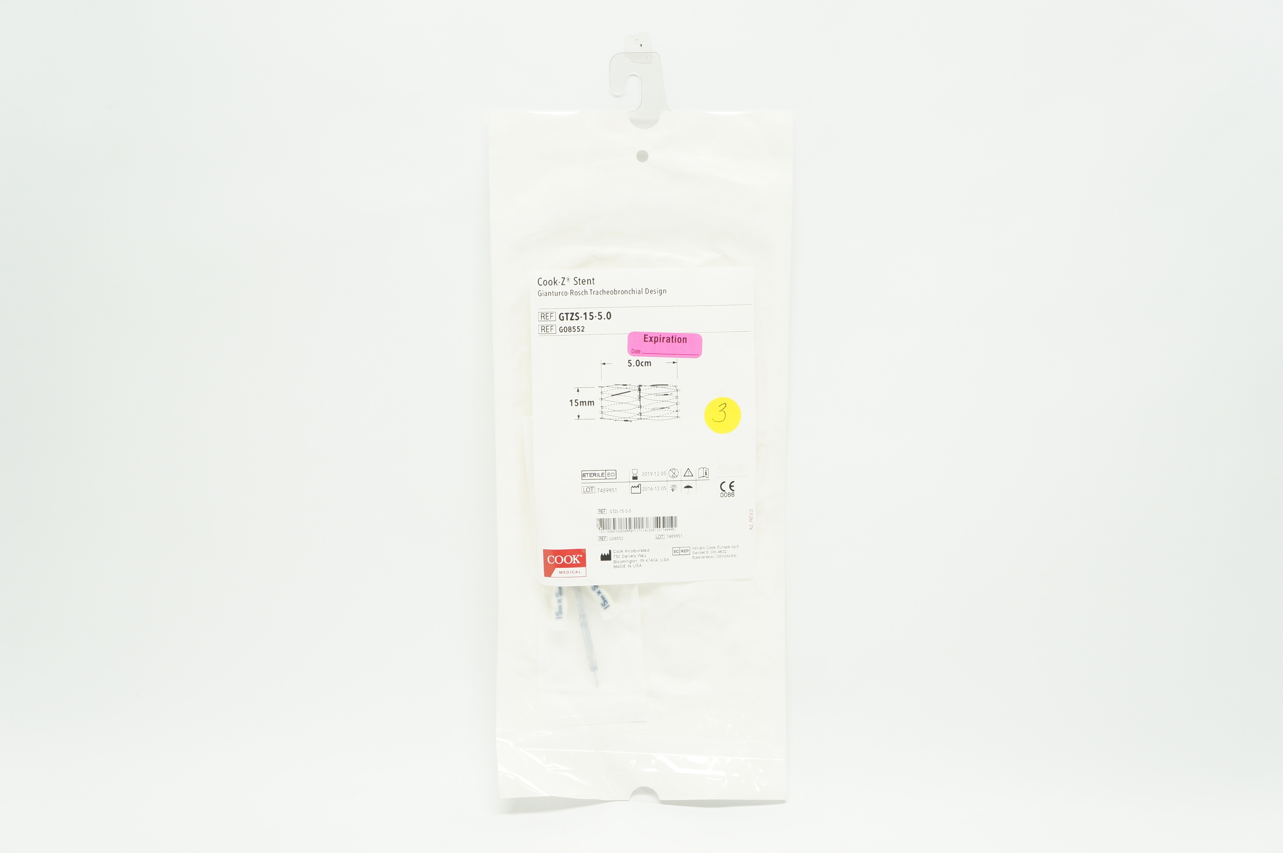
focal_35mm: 40
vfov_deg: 32.9
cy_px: 426
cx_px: 642
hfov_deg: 48.0
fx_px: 1442
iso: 400
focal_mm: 27
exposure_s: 1/60
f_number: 5.6
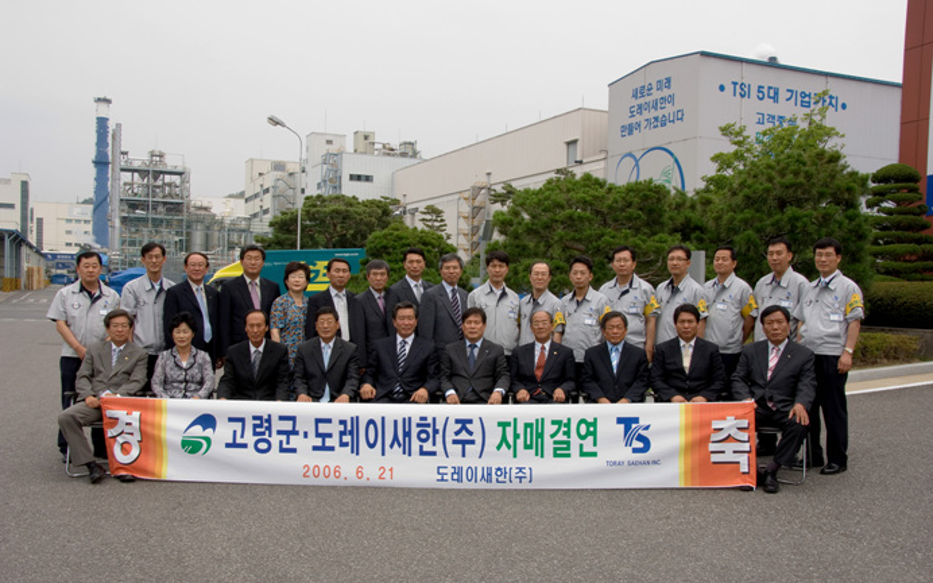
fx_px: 864
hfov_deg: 56.7
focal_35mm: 34
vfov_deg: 37.2
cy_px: 299
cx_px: 466
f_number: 13
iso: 200
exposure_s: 1/60
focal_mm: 22
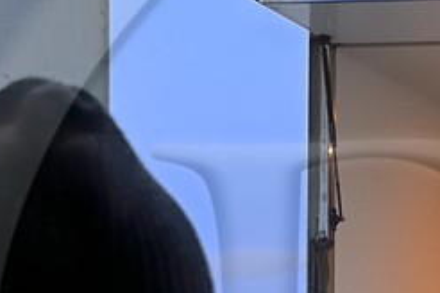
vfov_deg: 8.6
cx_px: 642
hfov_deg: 12.6
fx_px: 1907
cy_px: 438
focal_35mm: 156
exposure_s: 1/25
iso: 1600
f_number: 5
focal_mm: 24
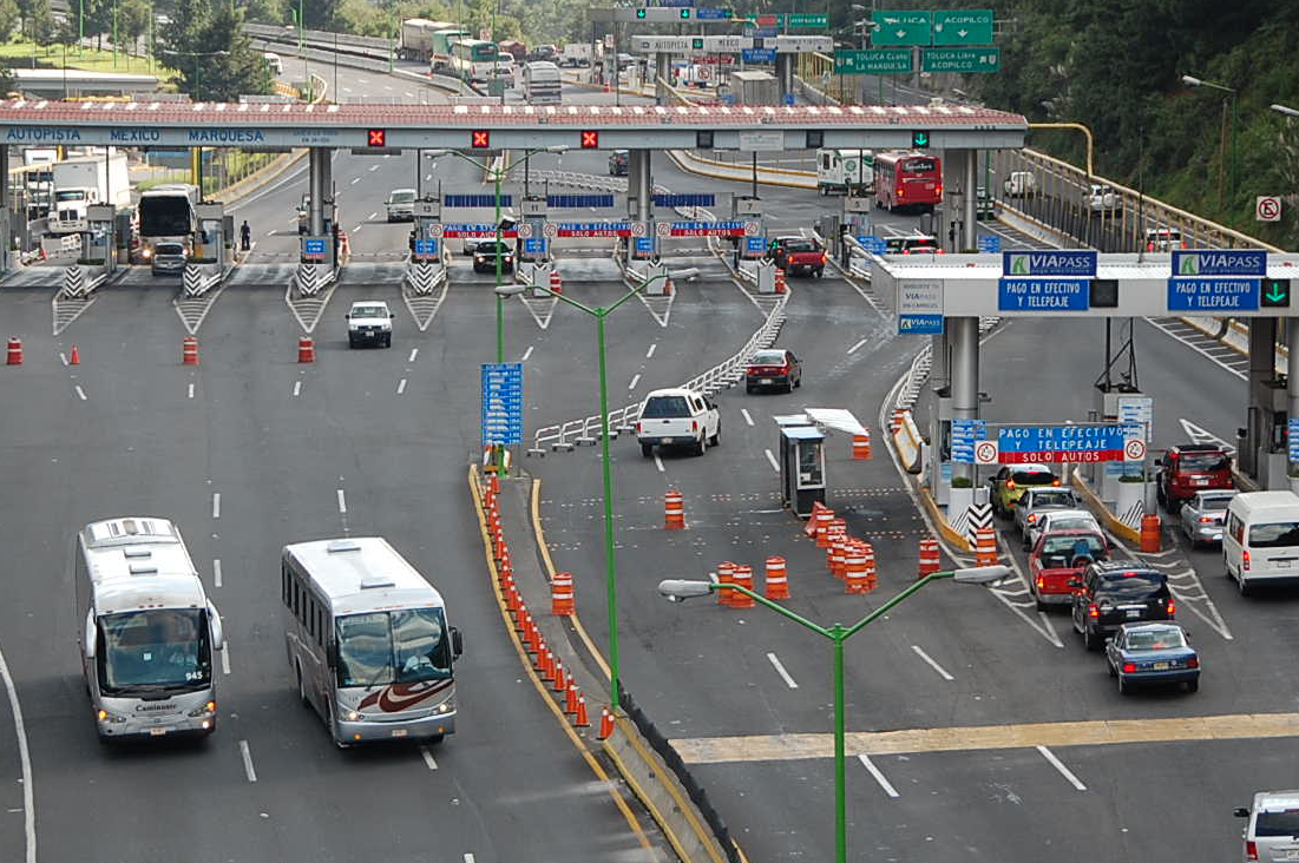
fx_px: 5540
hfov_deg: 13.4
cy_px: 404
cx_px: 647
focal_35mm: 154
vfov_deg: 8.9
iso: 400
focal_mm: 75
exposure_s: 1/400
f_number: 5.3
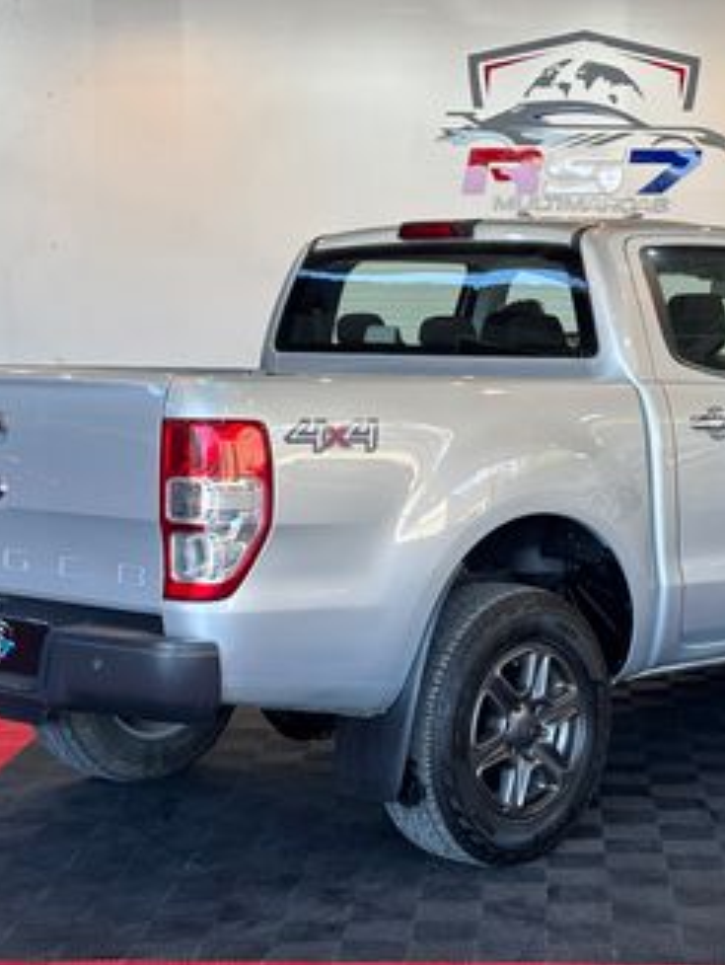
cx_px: 482
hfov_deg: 19.6
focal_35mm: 75
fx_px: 2092
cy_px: 474
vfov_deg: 26.0
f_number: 1.6
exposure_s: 1/145
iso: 32
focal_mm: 5.96
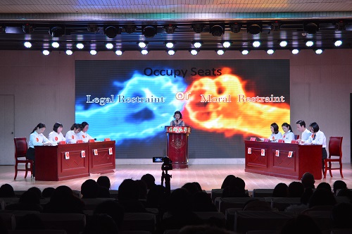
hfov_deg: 28.1
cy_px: 117
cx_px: 176
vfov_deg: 18.9
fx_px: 703
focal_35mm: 72
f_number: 5.3
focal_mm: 48
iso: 400
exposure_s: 1/50
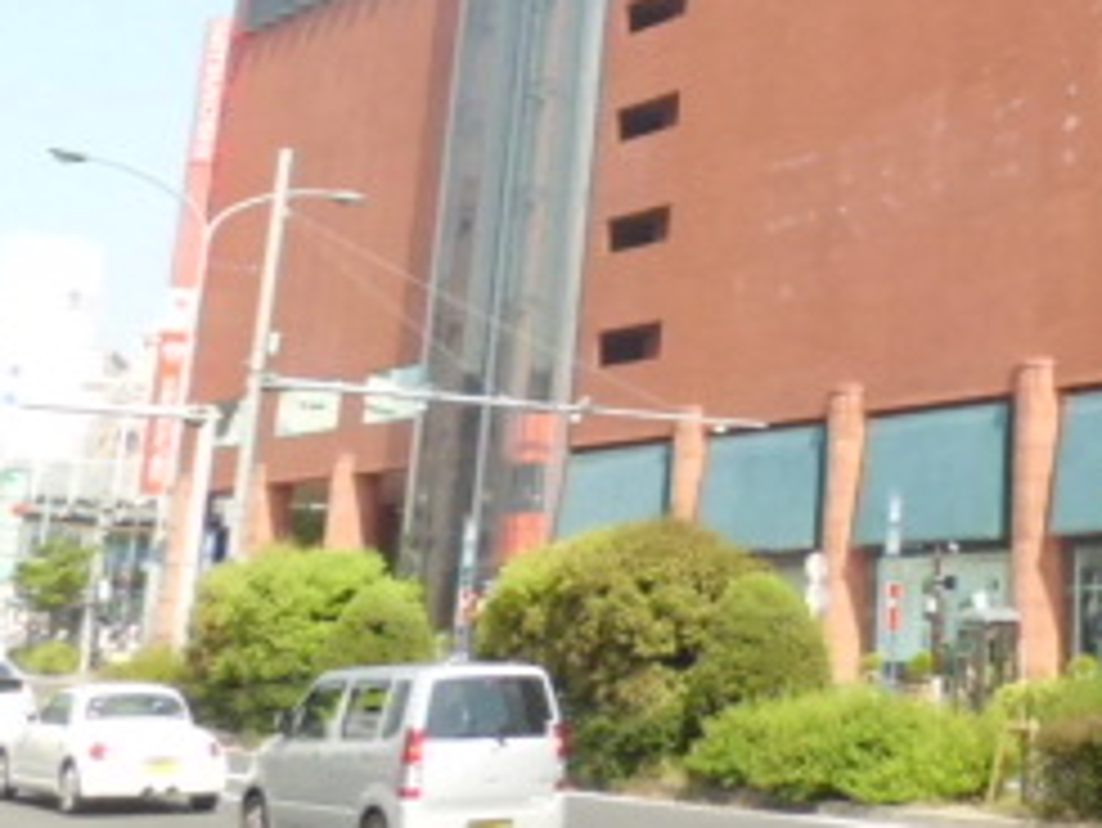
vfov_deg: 20.6
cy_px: -81
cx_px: 1241
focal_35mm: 68
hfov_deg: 26.1
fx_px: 2166
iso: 200
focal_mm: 4.7
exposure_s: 1/200
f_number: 7.9
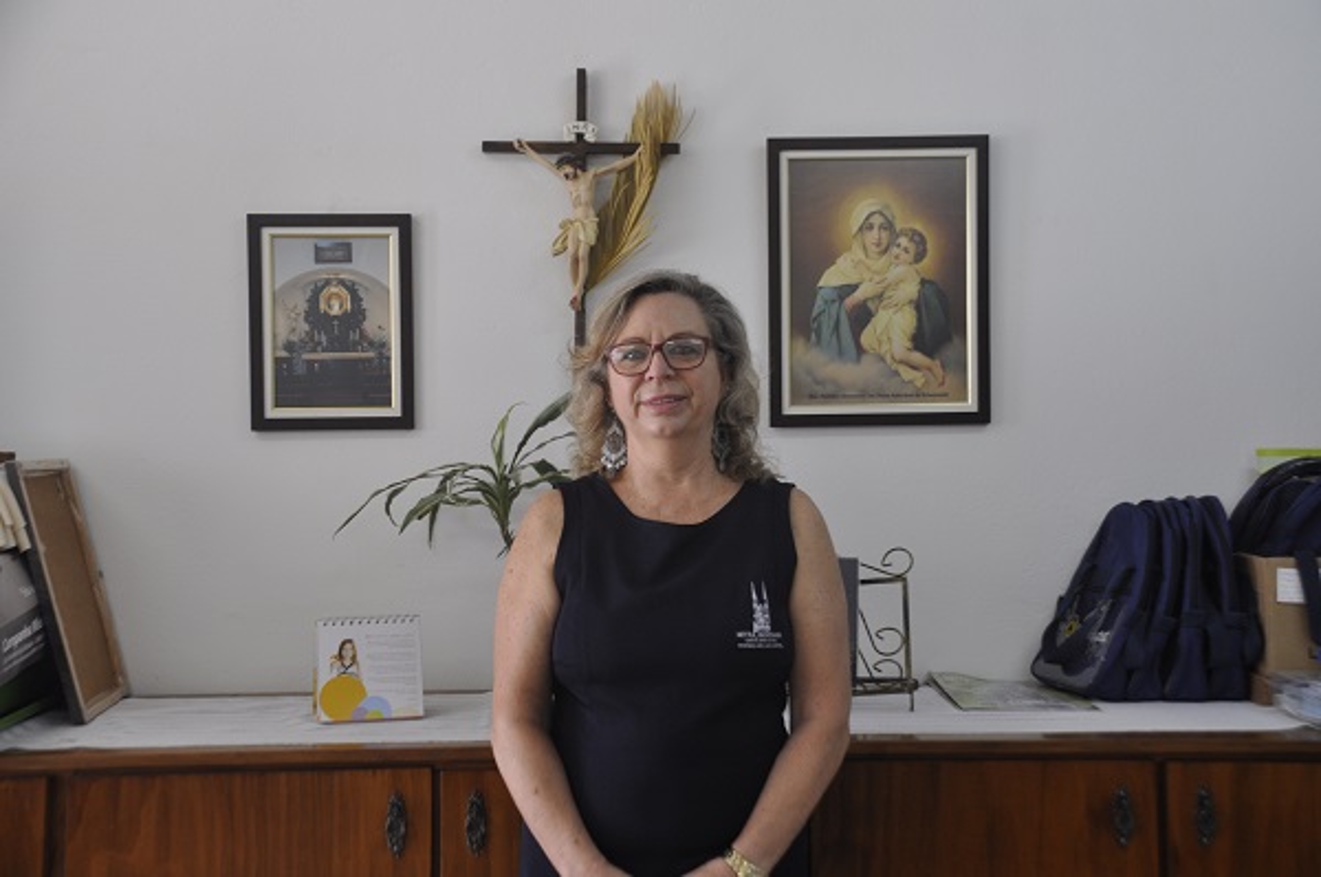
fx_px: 1704
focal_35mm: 46
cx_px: 660
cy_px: 438
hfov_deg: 42.4
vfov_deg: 28.8
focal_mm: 31
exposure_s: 1/60
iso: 450
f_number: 4
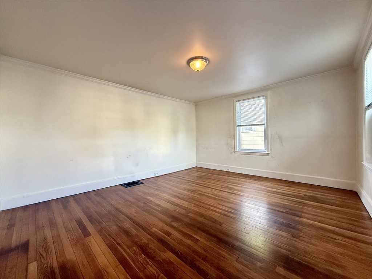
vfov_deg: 85.7
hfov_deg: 102.1
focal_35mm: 14
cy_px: 140
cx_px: 186
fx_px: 150
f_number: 2.2
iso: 500
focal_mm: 2.22
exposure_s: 1/120
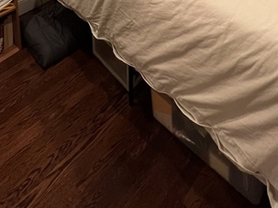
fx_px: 265
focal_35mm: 33
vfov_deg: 24.8
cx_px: 150
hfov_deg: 55.3
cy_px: -141
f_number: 1.8
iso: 160
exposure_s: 1/60
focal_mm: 1.57
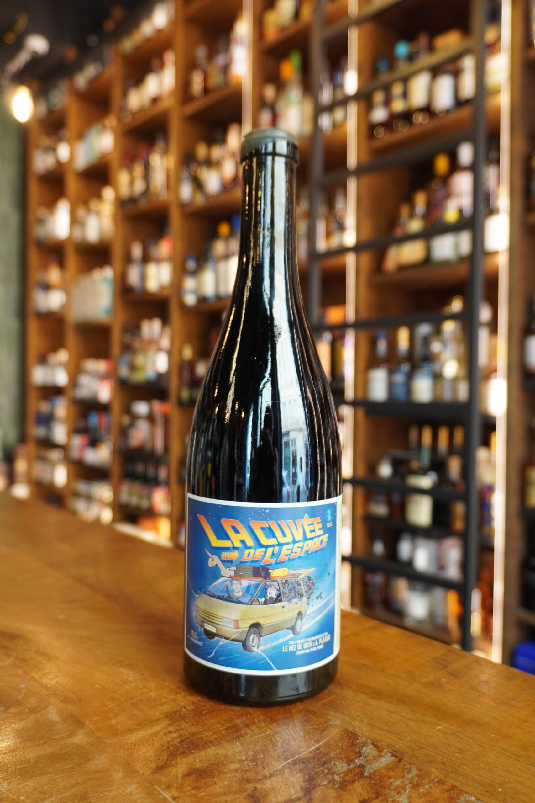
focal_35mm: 28
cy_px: 402
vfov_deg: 64.6
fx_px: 635
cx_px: 268
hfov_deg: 45.7
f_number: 4
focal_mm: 19
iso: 800
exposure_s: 1/60
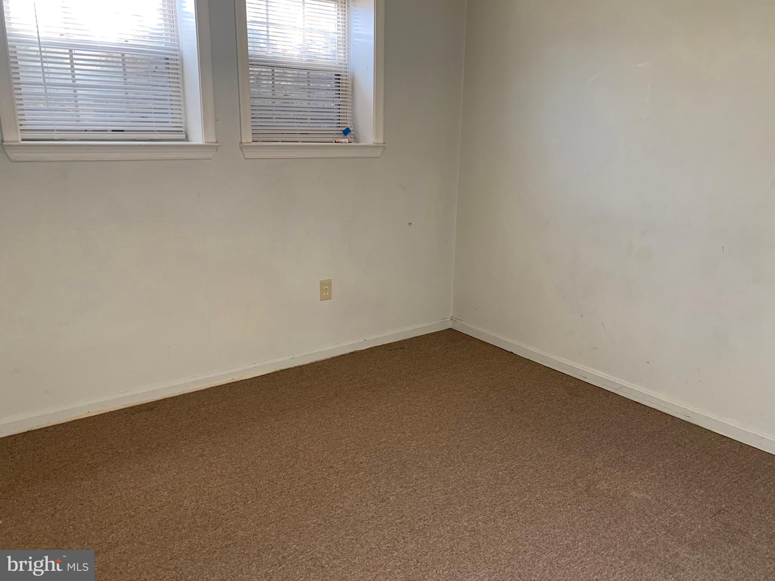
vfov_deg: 53.1
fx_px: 582
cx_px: 388
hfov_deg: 67.3
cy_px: 290
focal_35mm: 26
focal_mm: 4.25
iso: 100
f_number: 1.8
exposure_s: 1/60
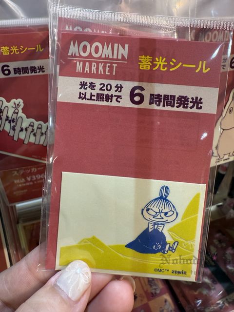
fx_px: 216
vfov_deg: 71.6
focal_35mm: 24
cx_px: 117
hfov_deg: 56.8
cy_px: 156
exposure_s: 1/97
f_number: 2.2
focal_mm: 2.22
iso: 100
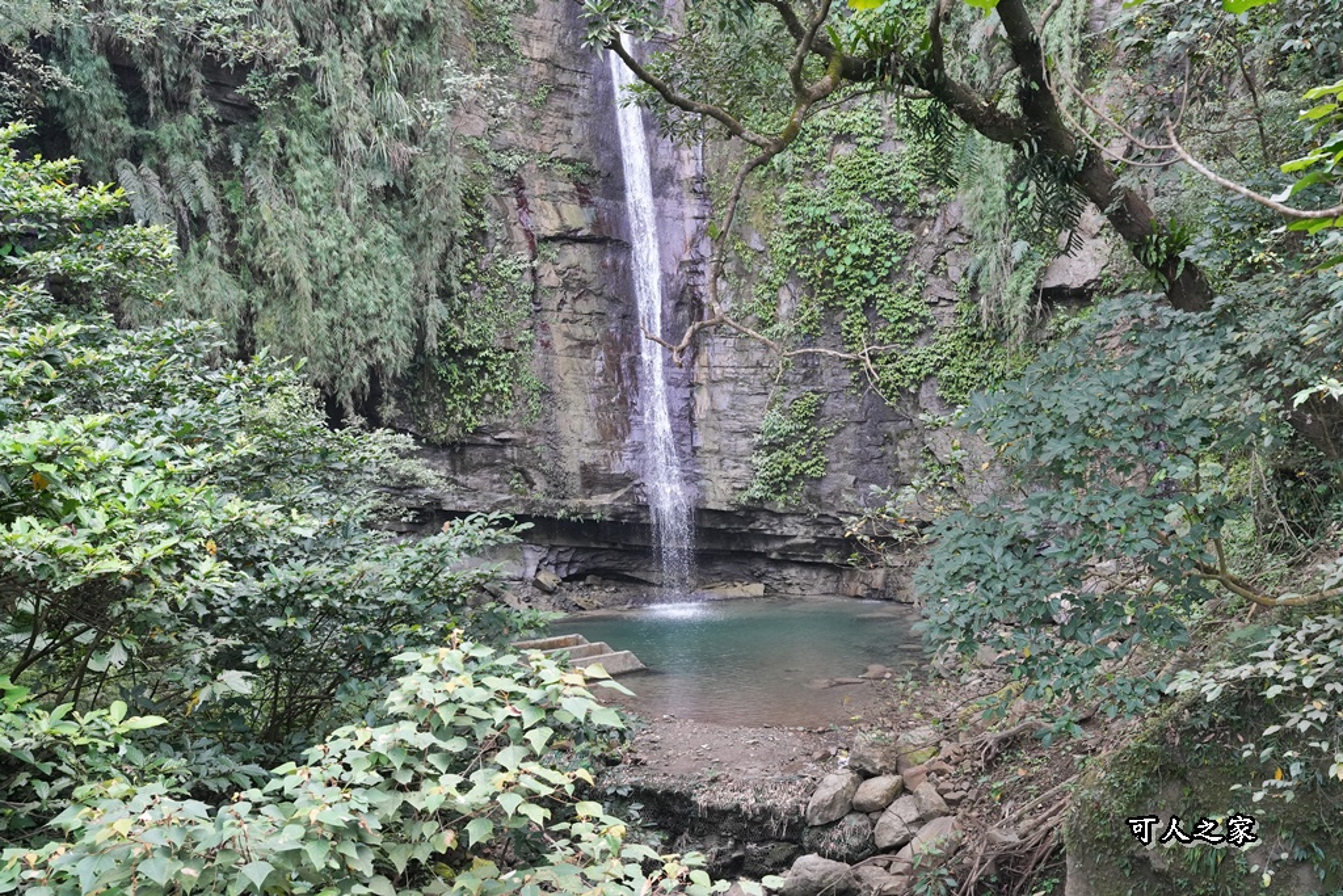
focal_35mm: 42
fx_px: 1571
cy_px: 448
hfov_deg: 46.3
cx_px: 672
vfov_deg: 31.8
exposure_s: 1/250
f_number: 7.1
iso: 2500
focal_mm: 42.1
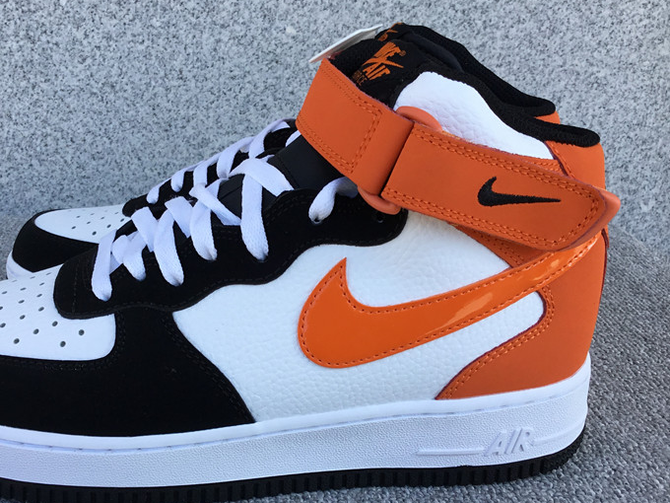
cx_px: 270
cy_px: 296
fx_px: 794
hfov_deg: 45.5
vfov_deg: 35.0
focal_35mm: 41
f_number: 2.4
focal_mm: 3.3
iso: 25
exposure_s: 1/334
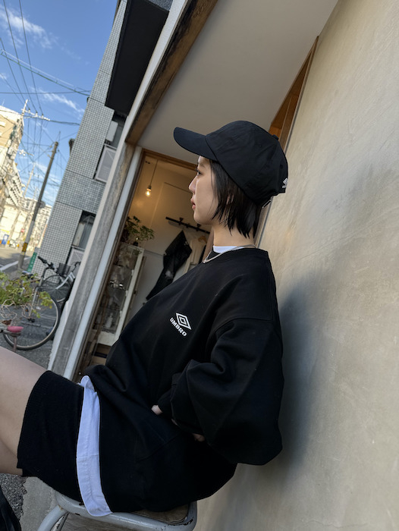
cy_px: 266
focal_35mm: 24
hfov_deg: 56.9
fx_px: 368
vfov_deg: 71.6
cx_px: 200
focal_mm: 6.76
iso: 80
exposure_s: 1/440
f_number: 1.78
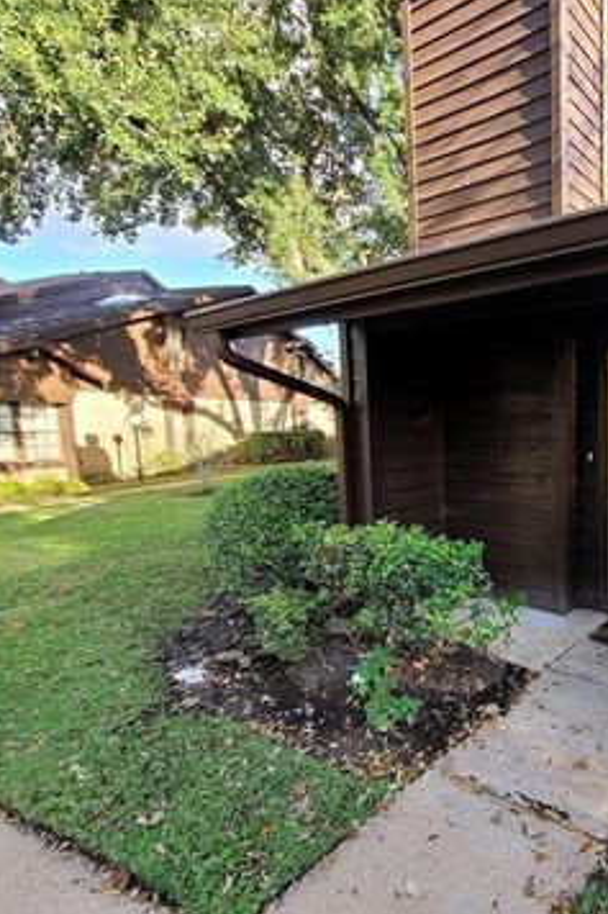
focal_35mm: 19
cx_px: 495
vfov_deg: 86.9
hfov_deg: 59.0
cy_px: 471
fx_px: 482
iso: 64
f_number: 2.2
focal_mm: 2.2
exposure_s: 1/125
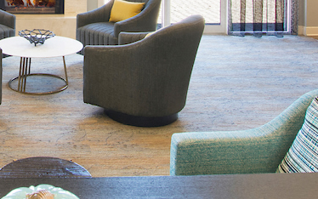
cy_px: -67
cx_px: 33
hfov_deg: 38.3
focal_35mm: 49
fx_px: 425
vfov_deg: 23.1
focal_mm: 10
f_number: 8
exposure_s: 1/4
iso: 400
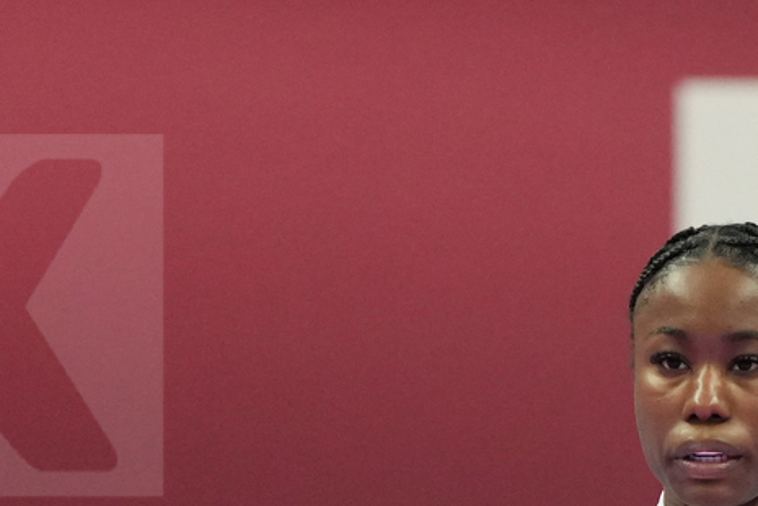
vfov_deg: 1.8
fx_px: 15833
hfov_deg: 2.7
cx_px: 1327
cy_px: 1022
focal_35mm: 752
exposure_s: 1/1000
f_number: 2.8
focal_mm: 140
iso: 3200
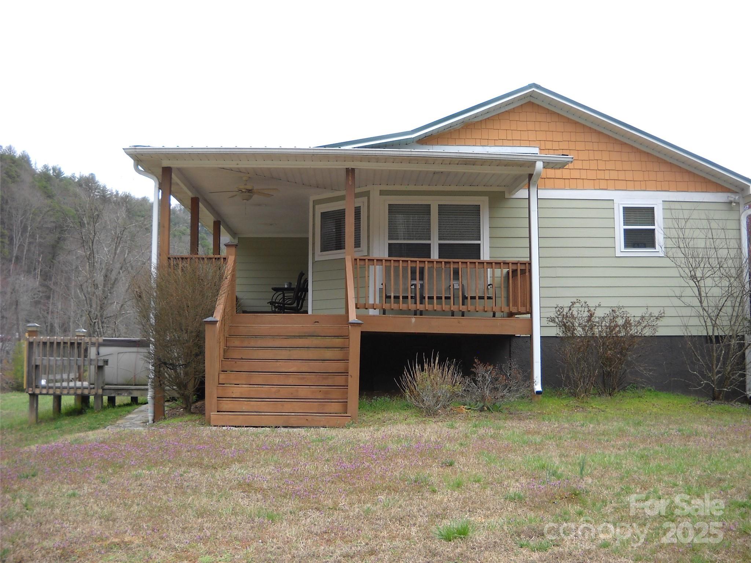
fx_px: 890
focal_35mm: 41
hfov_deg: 45.8
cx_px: 376
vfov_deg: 35.1
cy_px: 282
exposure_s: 1/148
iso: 64
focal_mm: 6.72
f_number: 3.1
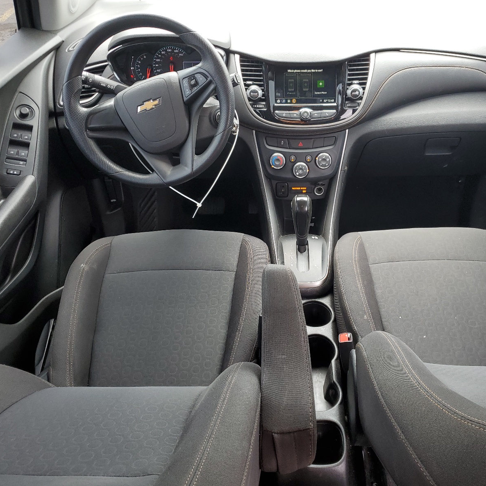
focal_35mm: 31
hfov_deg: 52.3
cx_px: 284
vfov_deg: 52.5
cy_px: 243
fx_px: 492
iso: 52
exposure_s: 1/120
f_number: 1.5
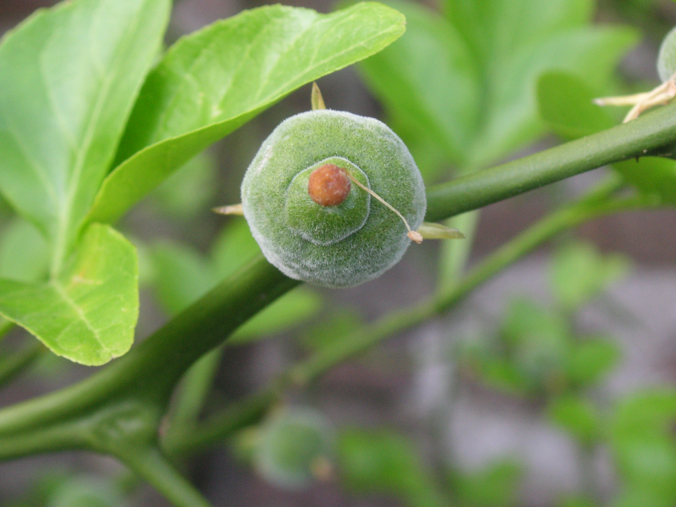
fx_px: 1719
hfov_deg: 22.3
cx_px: 338
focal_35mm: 88
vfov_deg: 16.8
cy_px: 254
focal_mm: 14.6
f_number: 4.7
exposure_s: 1/20
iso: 100
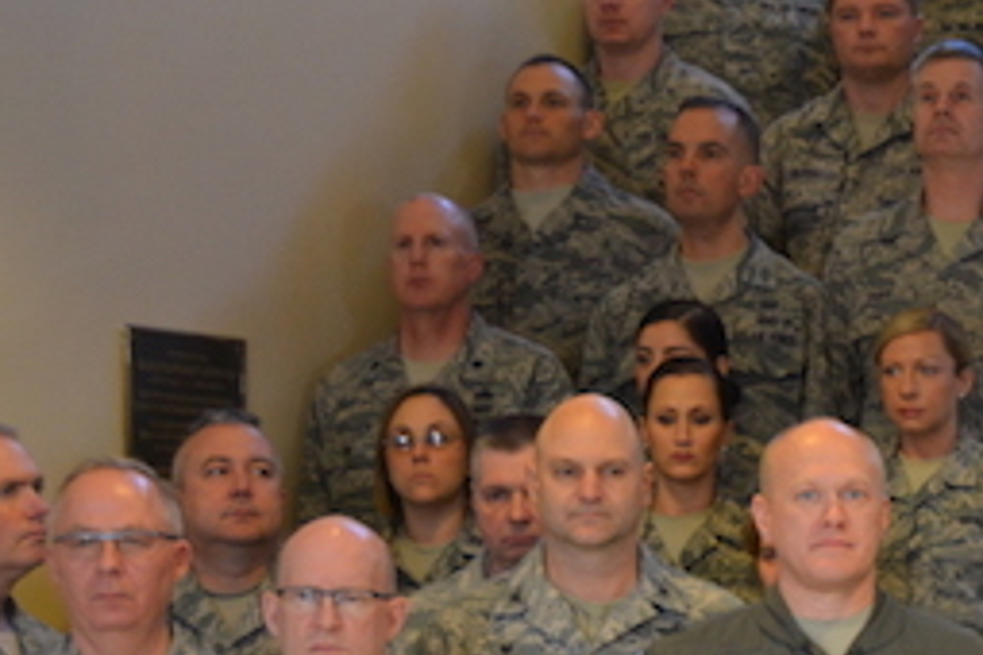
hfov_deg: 12.9
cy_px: 690
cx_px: 1600
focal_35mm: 148
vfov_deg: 9.2
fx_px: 4041
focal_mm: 28
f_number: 4
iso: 560
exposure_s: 1/60
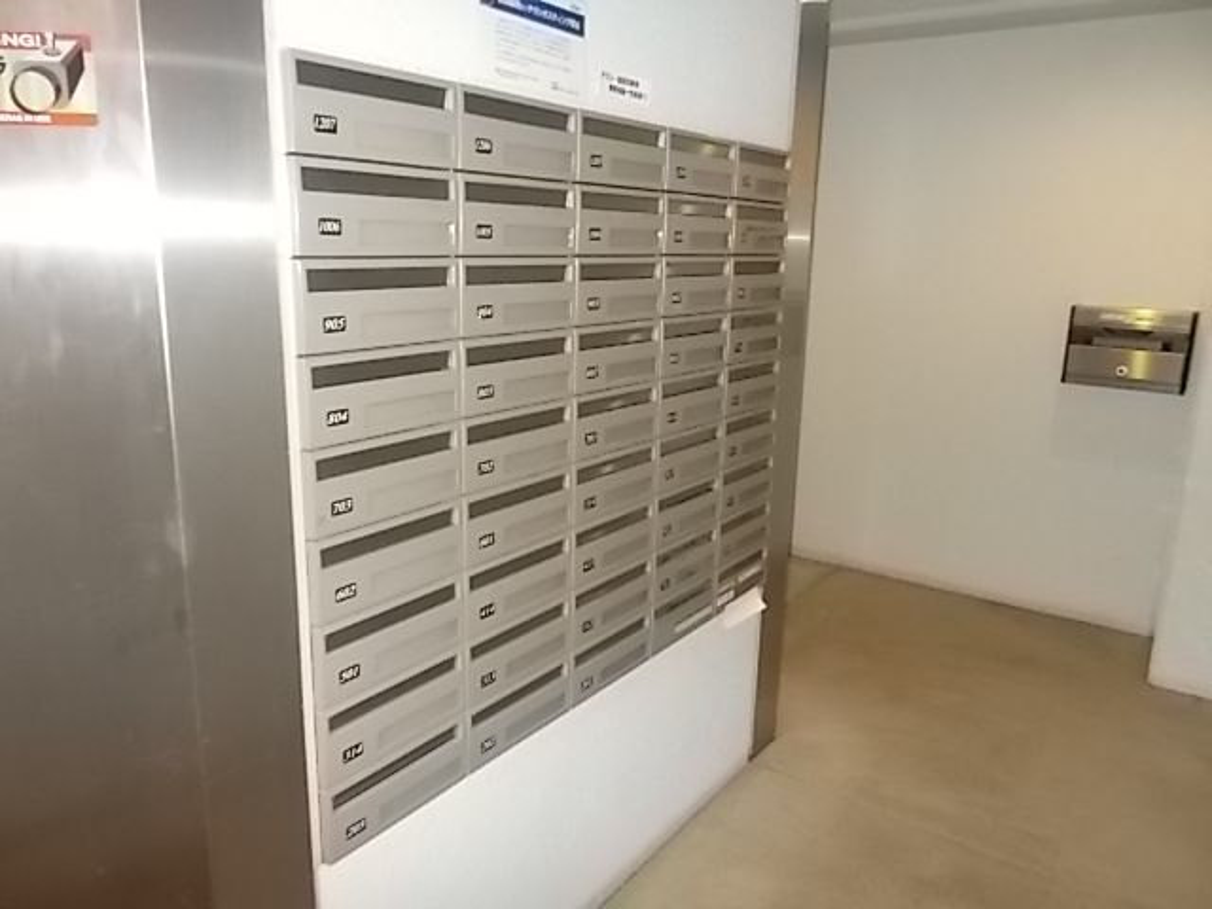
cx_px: 606
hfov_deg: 67.3
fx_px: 910
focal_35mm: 26
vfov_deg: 53.1
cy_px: 454
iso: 360
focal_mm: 4.6
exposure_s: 1/25
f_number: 3.2
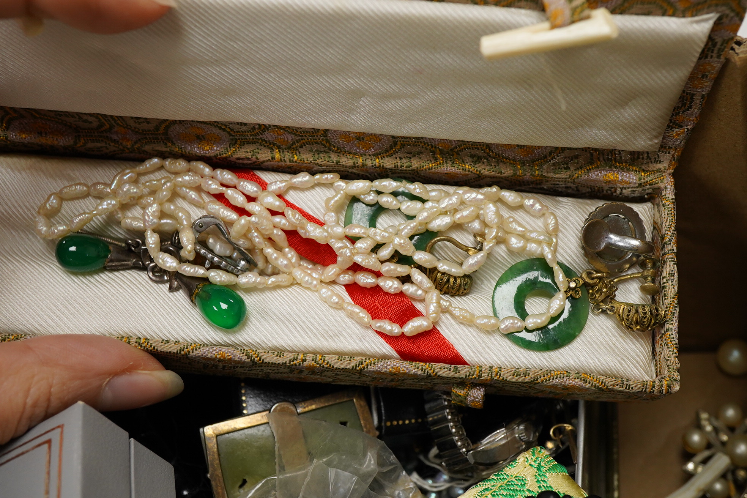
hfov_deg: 43.6
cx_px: 374
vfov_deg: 29.9
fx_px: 934
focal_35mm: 45
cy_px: 249
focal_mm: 30
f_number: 11
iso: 1250
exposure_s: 1/125
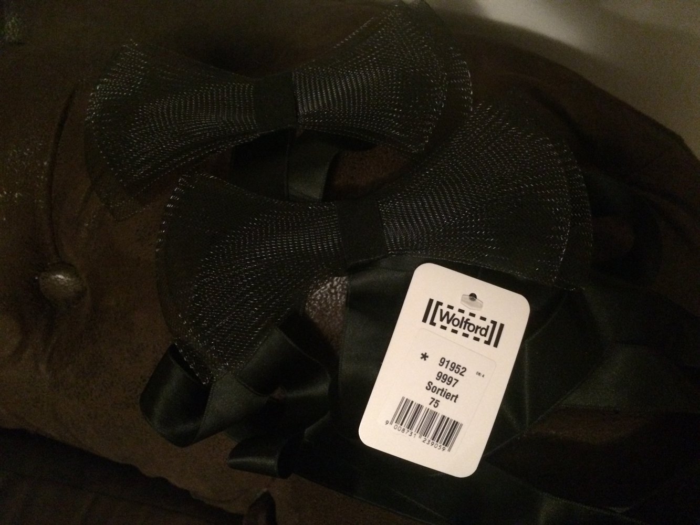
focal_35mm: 29
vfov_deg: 48.2
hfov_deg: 61.7
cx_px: 350
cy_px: 262
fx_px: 586
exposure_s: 1/17
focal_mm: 4.15
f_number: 2.2
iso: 640
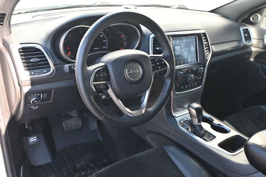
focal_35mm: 32
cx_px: 133
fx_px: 238
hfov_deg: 58.4
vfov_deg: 40.8
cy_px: 88
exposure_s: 1/125
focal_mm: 21.5
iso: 560
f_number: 4
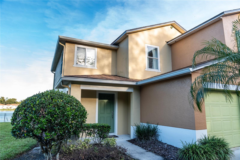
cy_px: 80
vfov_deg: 53.1
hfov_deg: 73.8
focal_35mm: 24
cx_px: 120
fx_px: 160
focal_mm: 24
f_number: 3.5
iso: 64
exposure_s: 1/125
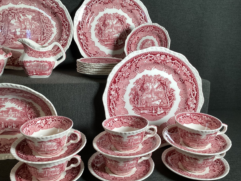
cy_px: 87
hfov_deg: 55.3
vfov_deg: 42.9
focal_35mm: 33
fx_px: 230
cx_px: 122
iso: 100
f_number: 2.4
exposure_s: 1/120
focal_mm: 3.3
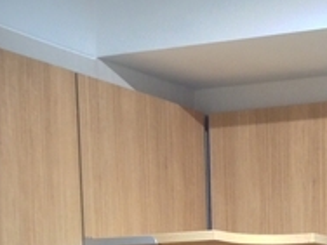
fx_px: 1275
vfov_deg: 10.2
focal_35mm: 135
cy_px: 480
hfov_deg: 14.2
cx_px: 384
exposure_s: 1/40
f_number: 2.4
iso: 50
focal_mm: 4.12
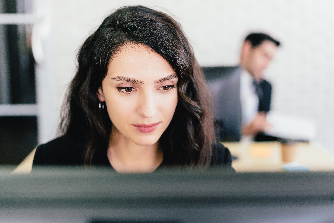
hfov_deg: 36.2
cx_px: 167
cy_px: 112
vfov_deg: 24.6
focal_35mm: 55
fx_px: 510
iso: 125
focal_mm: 55
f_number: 2.2
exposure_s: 1/100
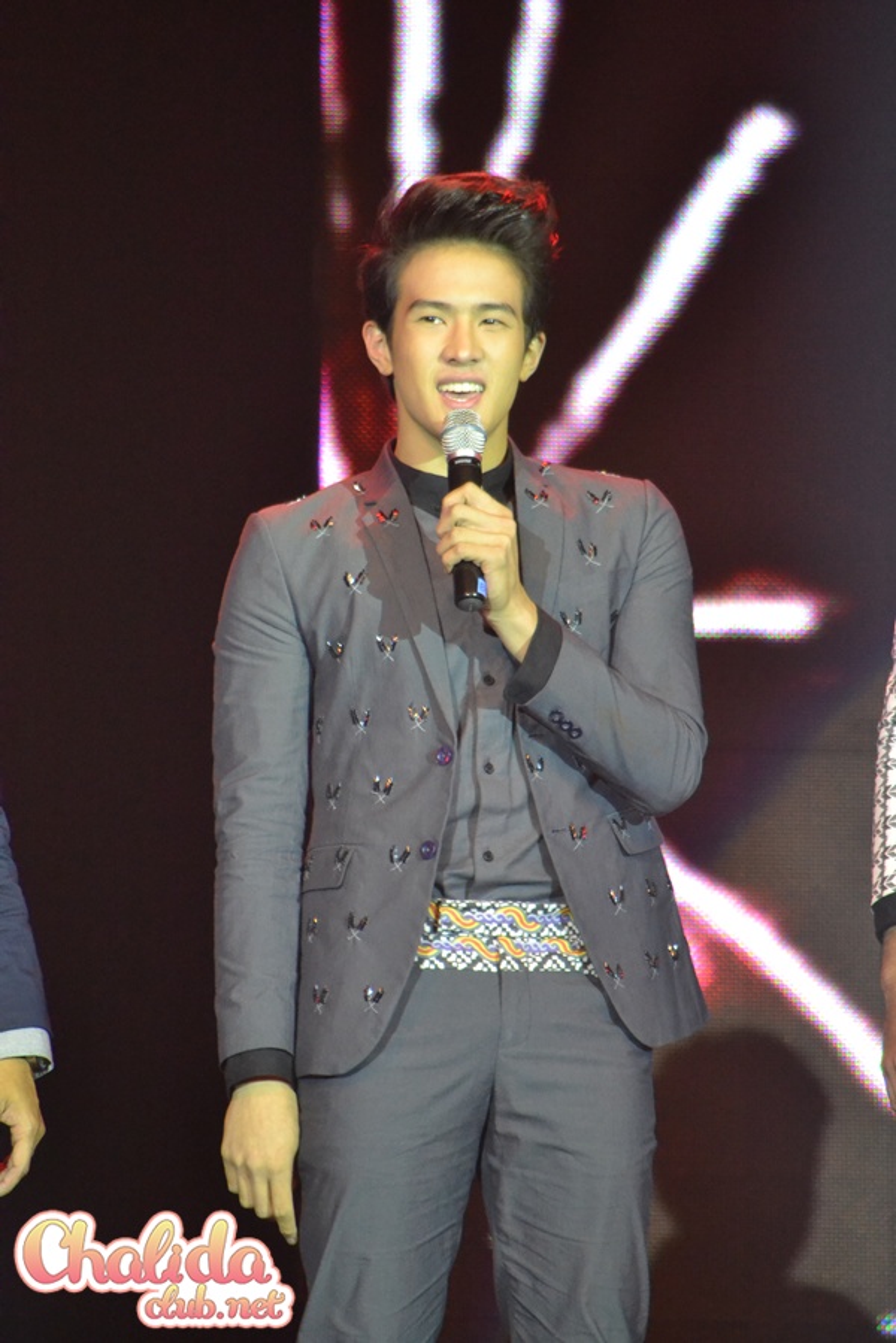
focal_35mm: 450
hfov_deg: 3.1
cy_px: 672
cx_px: 448
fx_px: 16799
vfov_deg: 4.6
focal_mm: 300
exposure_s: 1/160
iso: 3200
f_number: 5.6
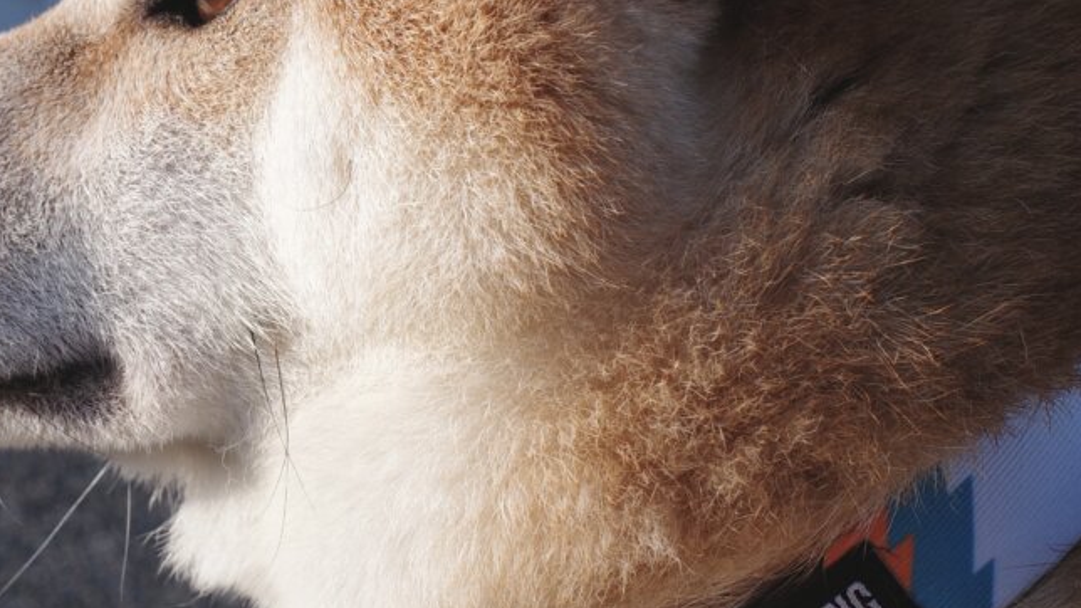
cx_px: 215
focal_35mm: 74
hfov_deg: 28.0
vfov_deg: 16.2
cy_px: 160
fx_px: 2121
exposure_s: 1/400
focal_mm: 18.3
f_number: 5
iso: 200
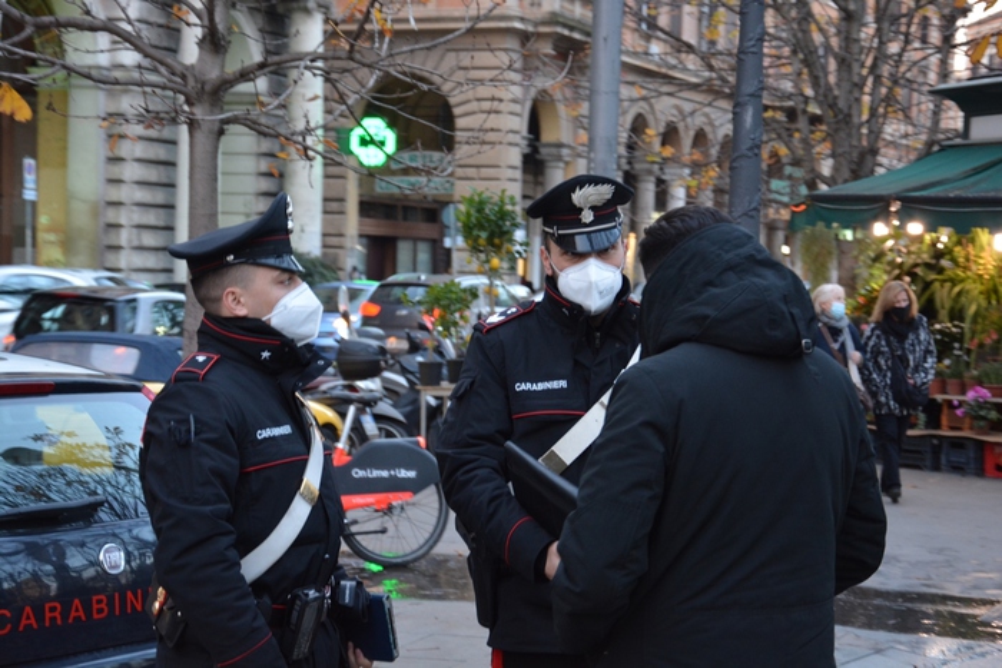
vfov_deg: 17.5
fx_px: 2171
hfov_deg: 26.0
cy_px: 334
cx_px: 501
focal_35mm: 78
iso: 1000
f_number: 5
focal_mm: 52
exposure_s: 1/30
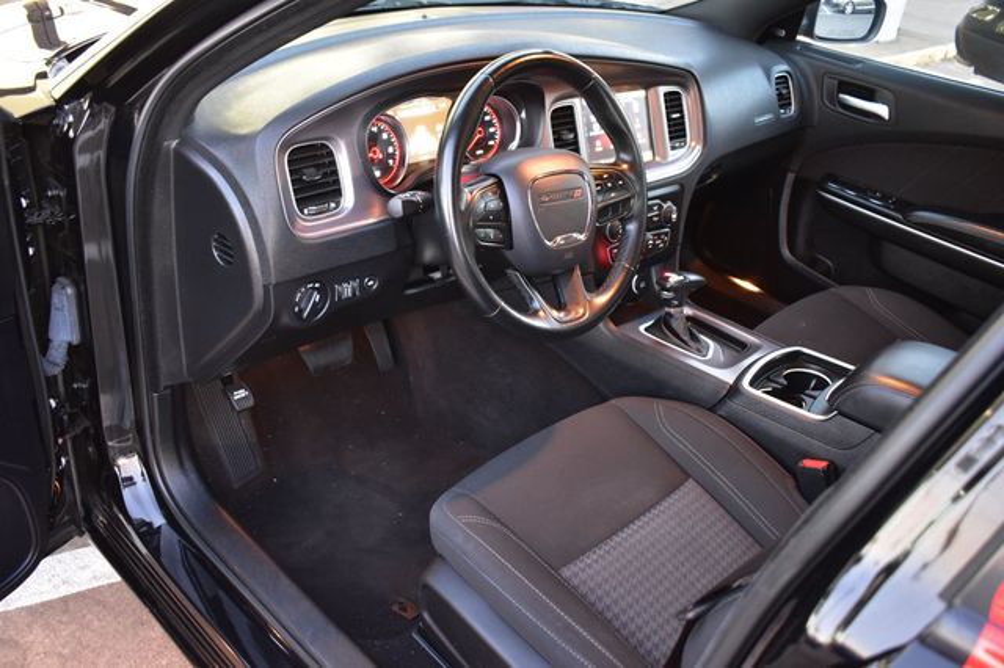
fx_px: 836
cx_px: 502
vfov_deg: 43.6
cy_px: 334
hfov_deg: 62.0
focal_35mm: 30
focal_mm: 20
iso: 1600
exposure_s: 1/8
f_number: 3.8
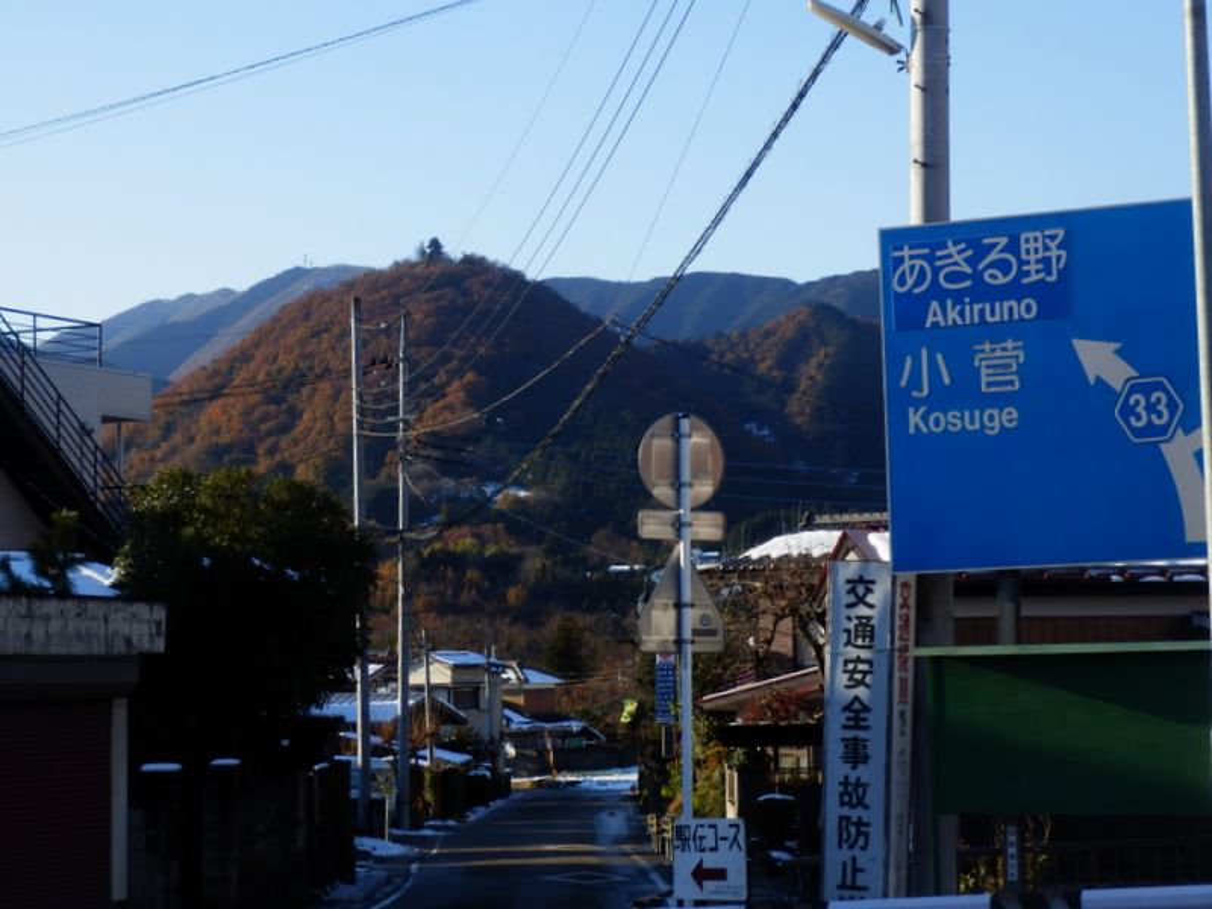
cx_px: 606
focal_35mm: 96
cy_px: 454
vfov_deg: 15.4
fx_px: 3361
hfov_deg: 20.4
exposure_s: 1/250
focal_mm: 17.1
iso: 80
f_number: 5.3
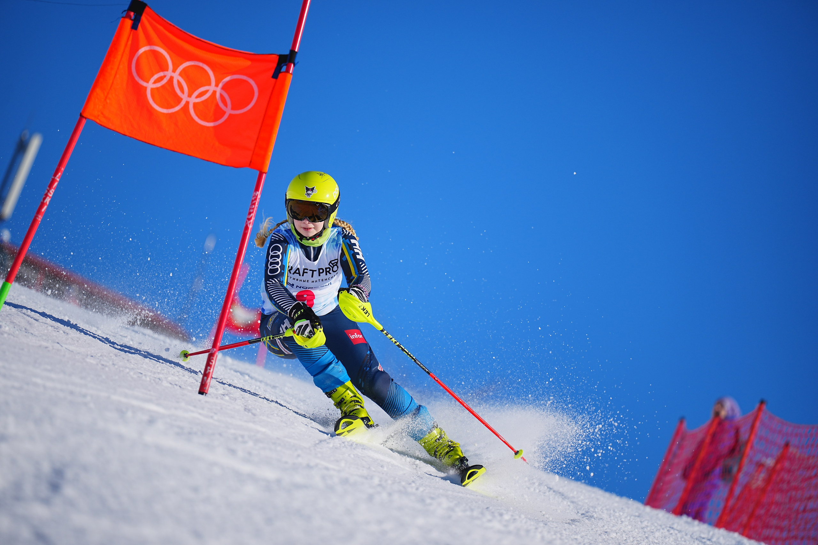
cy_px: 272
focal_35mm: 200
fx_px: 4544
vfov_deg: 6.9
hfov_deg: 10.3
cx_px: 409
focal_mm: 200
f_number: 2.8
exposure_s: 1/4000
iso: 100
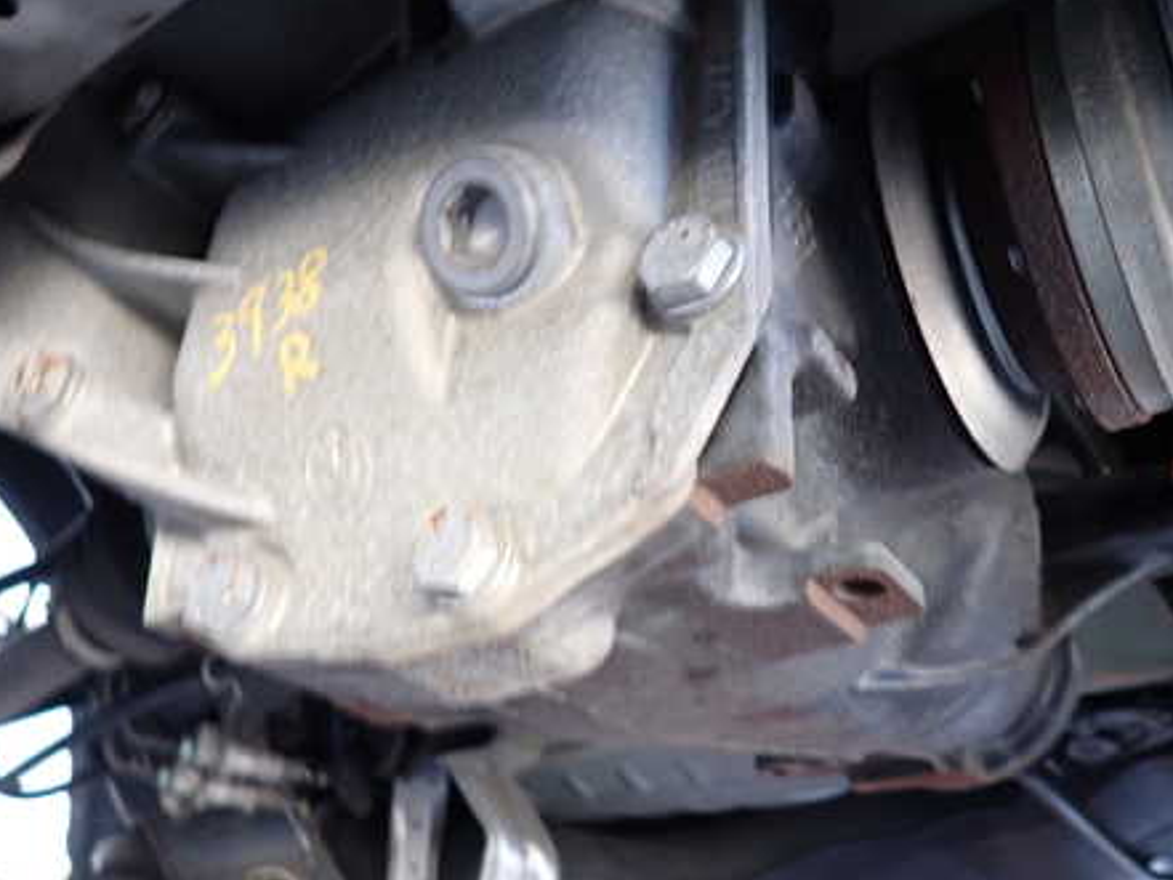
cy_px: 502
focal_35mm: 34
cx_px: 614
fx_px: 1152
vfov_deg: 41.7
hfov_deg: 53.9
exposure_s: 1/30
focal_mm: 4.5
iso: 250
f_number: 2
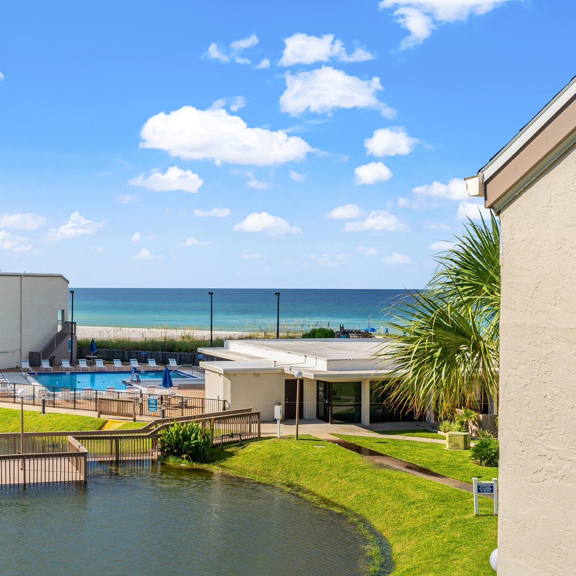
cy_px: 288
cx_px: 144
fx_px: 866
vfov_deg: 36.8
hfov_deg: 36.0
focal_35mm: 46
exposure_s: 1/400
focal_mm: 24
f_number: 9
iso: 125
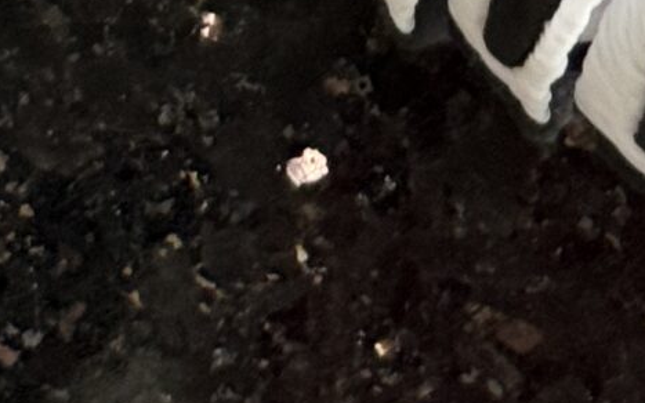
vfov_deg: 4.5
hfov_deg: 7.5
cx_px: 725
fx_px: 4905
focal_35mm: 279
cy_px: -881
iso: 100
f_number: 1.78
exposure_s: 1/60
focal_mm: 6.76
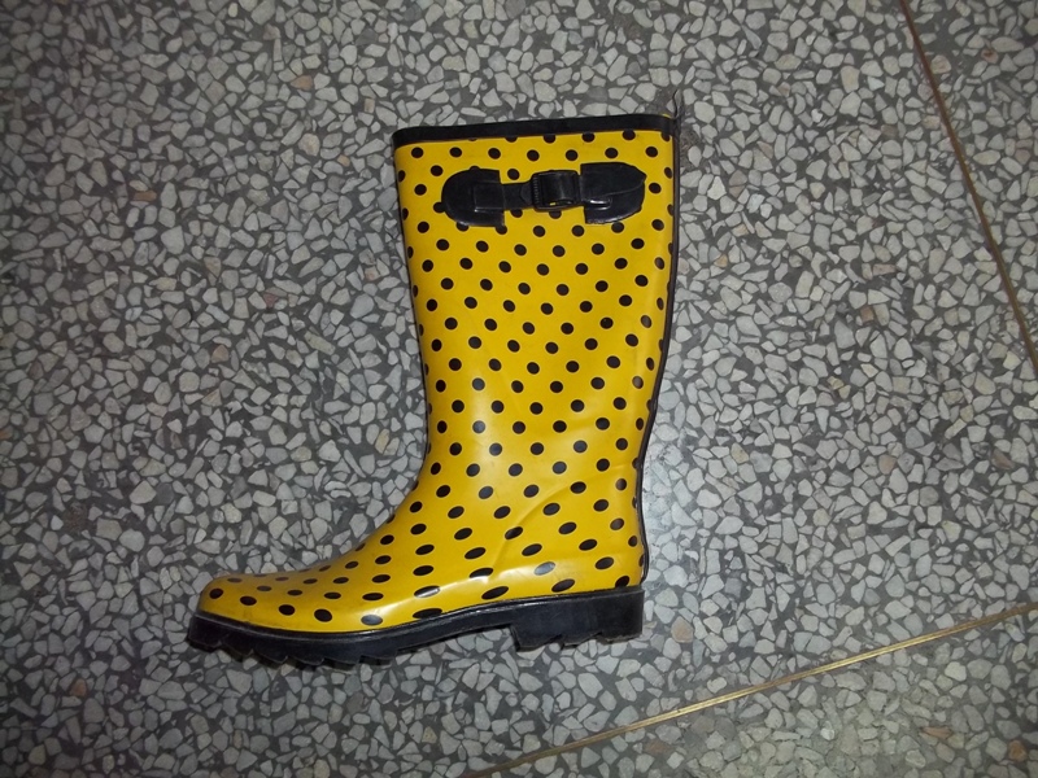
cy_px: 389
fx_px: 960
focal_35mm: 32
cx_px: 519
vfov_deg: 44.2
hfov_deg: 56.8
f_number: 2.9
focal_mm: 5.7
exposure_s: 1/30
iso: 160
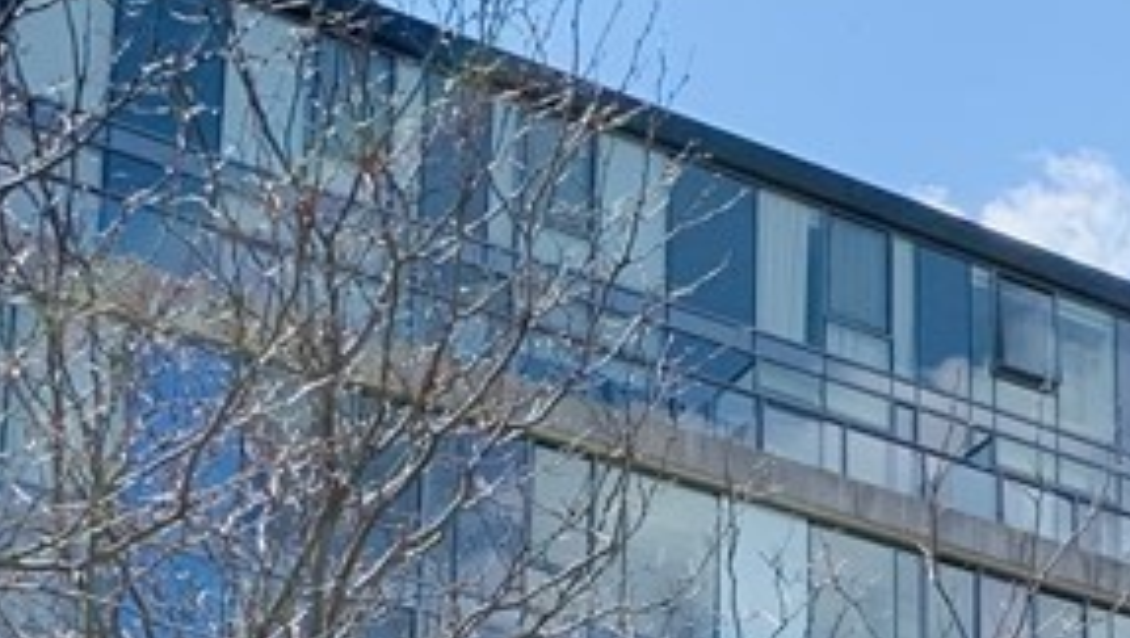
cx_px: 1532
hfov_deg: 19.3
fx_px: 3029
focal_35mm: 101
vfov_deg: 11.2
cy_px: 1146
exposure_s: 1/1490
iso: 25
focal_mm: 4.25
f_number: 1.8
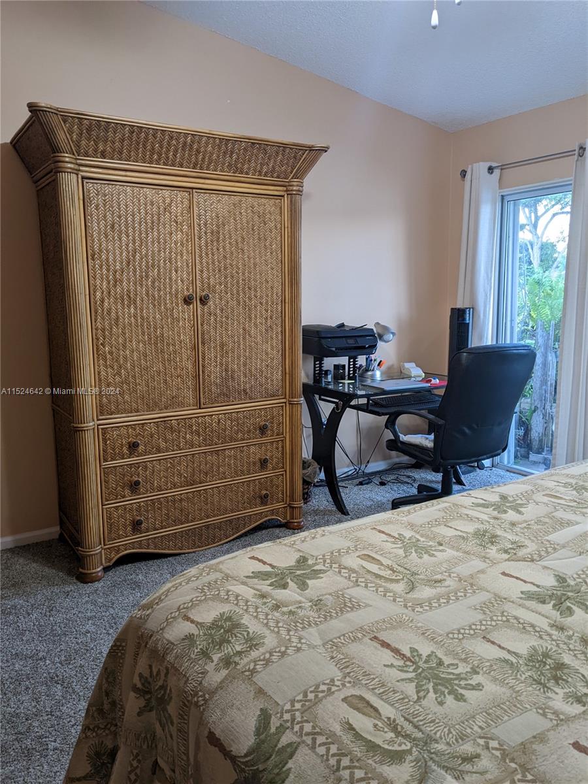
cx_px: 294
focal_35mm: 27
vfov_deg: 65.3
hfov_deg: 51.4
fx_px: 612
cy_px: 392
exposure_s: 1/40
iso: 124
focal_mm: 4.38
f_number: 1.73
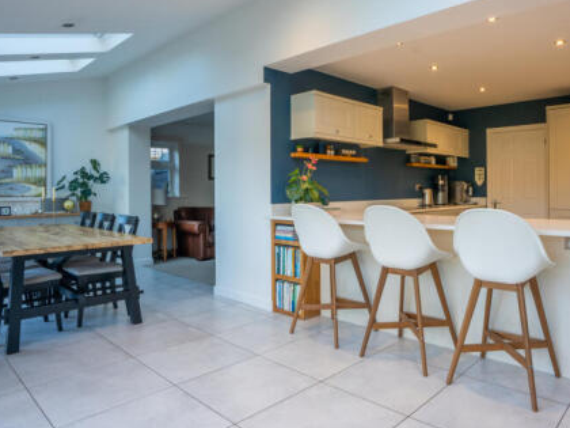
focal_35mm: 24
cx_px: 351
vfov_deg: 56.7
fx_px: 395
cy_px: 195
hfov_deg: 70.6
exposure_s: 1/8
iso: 200
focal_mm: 16
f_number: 11
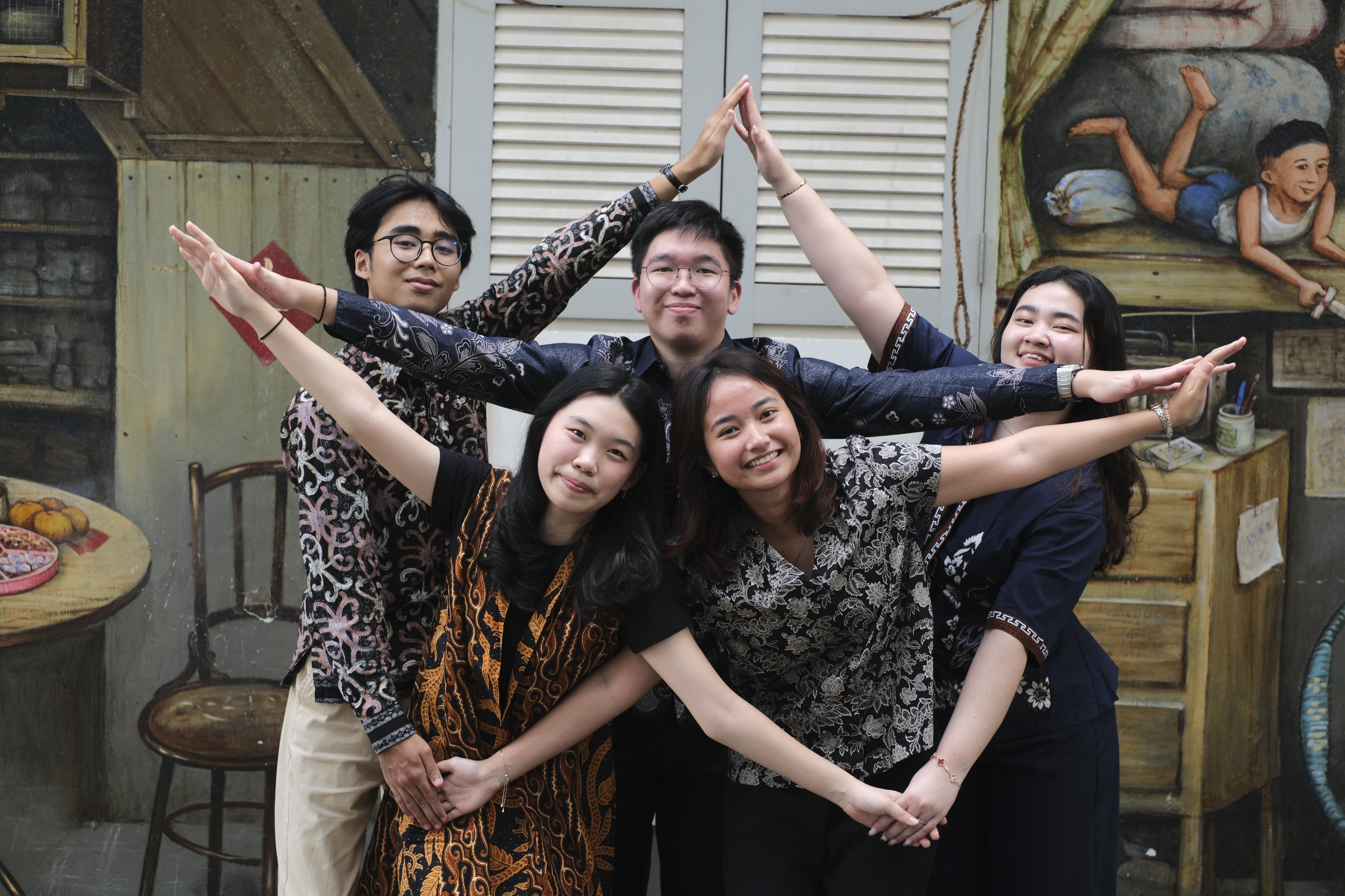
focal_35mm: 56
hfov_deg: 35.6
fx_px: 2092
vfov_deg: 24.2
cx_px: 677
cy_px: 438
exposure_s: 1/125
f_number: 2.8
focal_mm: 35
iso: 125
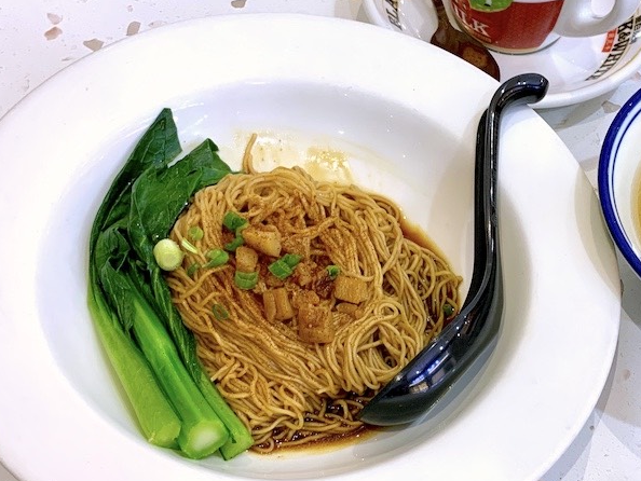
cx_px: 480
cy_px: 177
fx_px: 778
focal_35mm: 42
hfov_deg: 43.4
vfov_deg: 34.2
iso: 50
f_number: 1.8
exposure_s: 1/50
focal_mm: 4.25
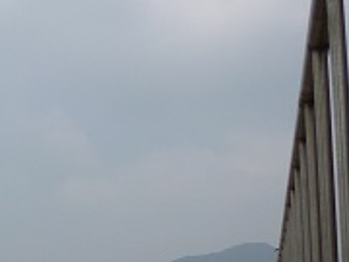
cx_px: -143
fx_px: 776
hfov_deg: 21.9
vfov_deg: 18.1
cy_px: 325
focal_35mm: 77
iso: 100
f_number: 9
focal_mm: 4.5
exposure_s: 1/250
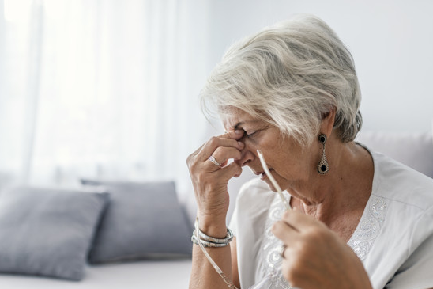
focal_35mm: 40
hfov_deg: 48.5
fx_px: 481
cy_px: 159
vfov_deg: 33.4
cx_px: 205
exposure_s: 1/160
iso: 200
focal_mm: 35
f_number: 2
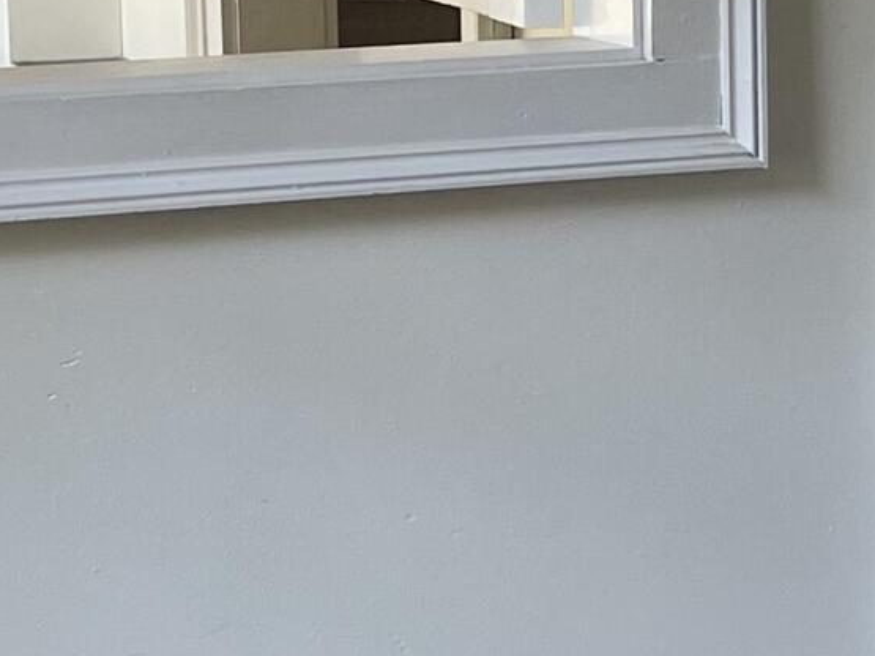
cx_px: 703
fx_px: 3639
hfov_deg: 13.6
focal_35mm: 144
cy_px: 281
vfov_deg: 10.3
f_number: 1.6
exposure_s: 1/121
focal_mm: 4.2
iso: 80
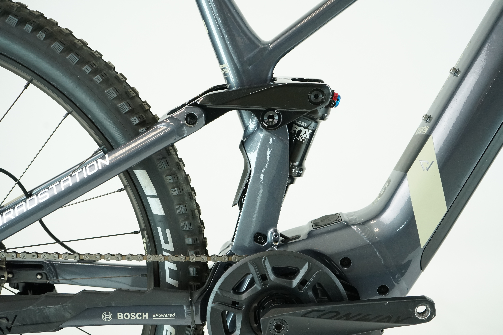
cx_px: 252
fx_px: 671
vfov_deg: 28.1
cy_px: 168
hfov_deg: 41.1
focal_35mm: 48
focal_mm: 48
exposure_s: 1/200
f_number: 5.6
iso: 2500
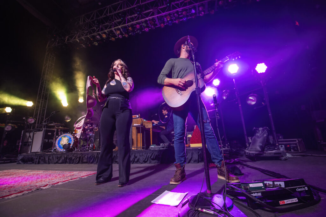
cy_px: 108
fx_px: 136
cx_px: 163
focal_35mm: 15
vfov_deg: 77.2
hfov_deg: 100.4
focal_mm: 15
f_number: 2.8
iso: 2500
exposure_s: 1/200
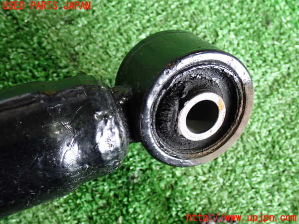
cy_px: 112
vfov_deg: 30.9
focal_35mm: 47
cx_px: 150
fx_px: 406
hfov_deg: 40.4
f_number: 3.1
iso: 400
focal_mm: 8.4
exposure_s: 1/50
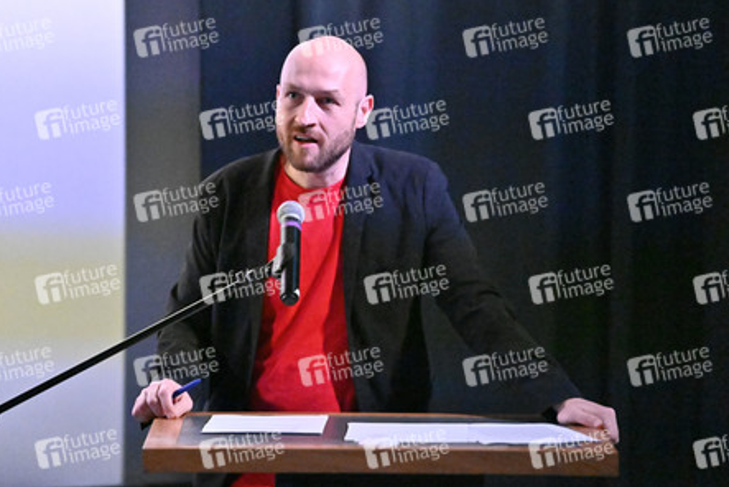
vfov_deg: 7.5
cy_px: 244
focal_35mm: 183
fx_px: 3708
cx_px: 363
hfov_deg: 11.2
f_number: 2.8
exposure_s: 1/400
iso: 32000
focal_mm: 180
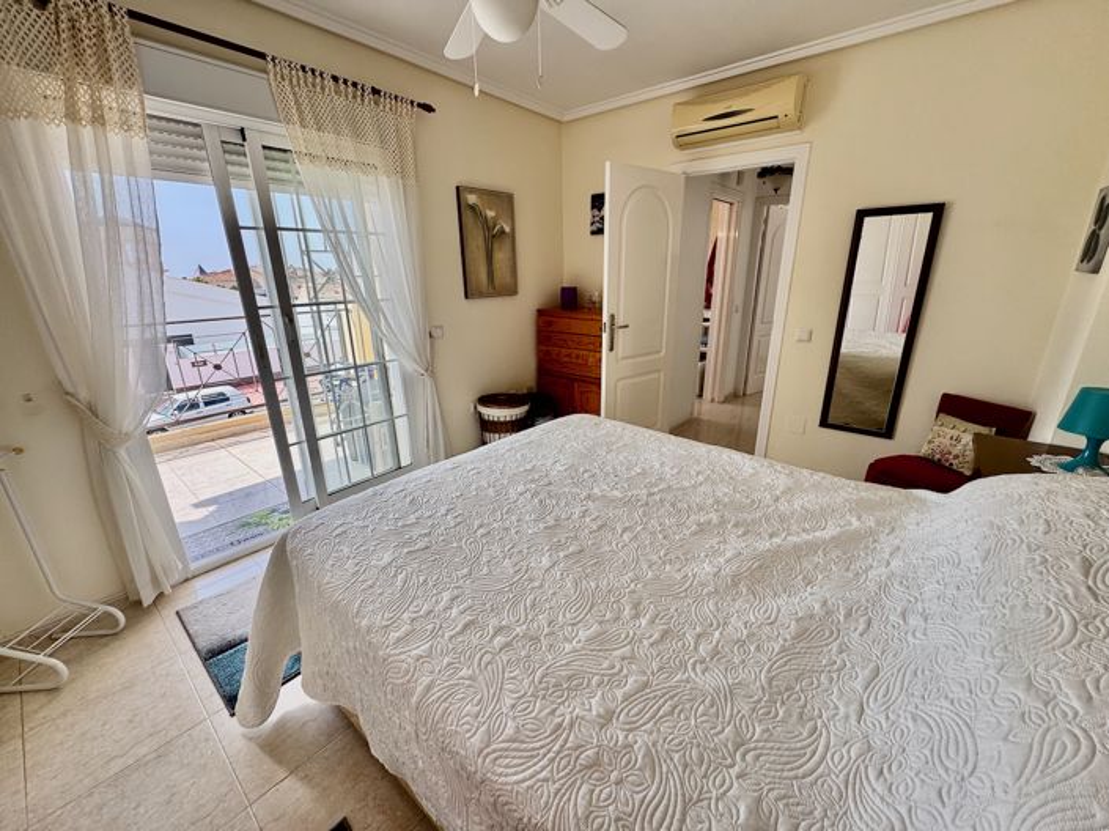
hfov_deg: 102.1
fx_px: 448
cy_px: 416
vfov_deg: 85.6
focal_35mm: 14
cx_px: 554
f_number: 2.2
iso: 40
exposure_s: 1/220
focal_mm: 2.22
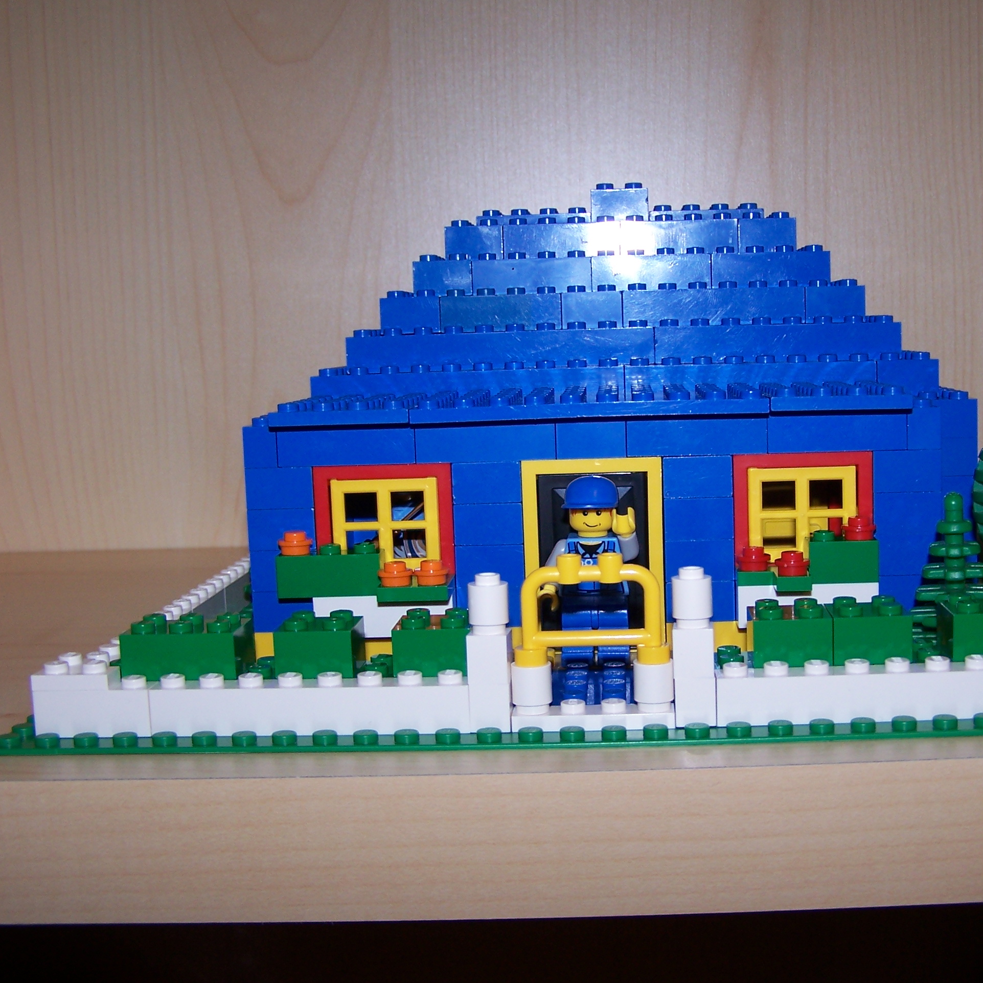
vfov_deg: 37.6
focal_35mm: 45
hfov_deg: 37.3
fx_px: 1446
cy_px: 490
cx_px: 622
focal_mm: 6.3
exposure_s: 1/60
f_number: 2.8
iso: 80
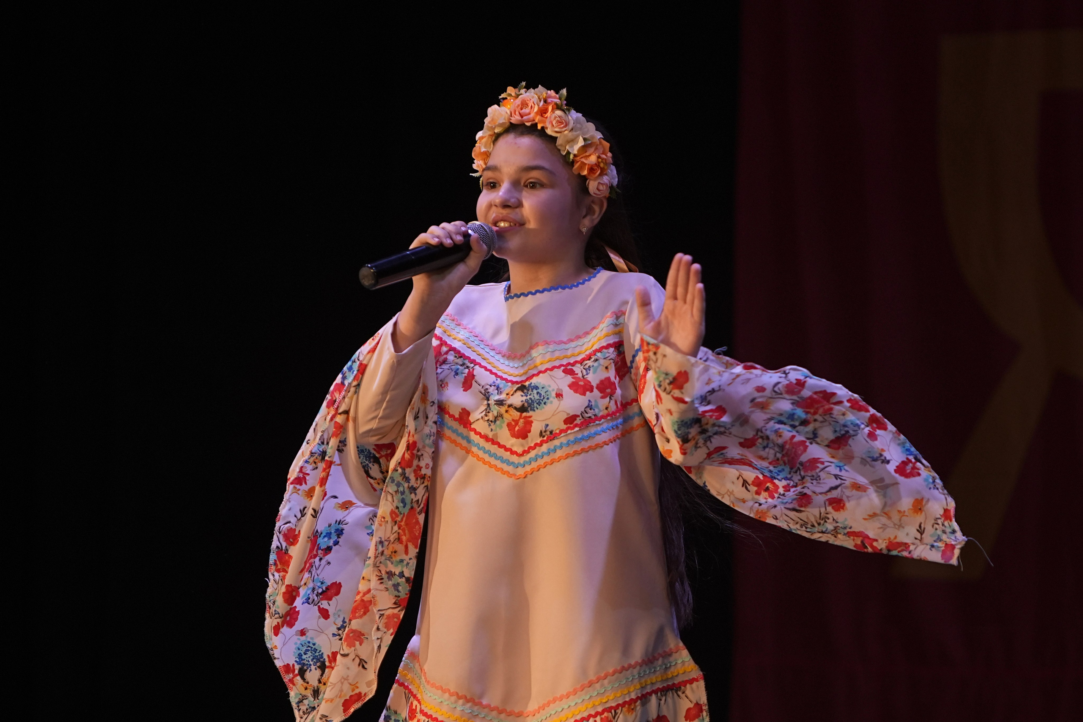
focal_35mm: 300
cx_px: 542
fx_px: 9025
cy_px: 361
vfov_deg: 4.6
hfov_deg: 6.9
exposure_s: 1/400
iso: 1000
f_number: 2.8
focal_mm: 200
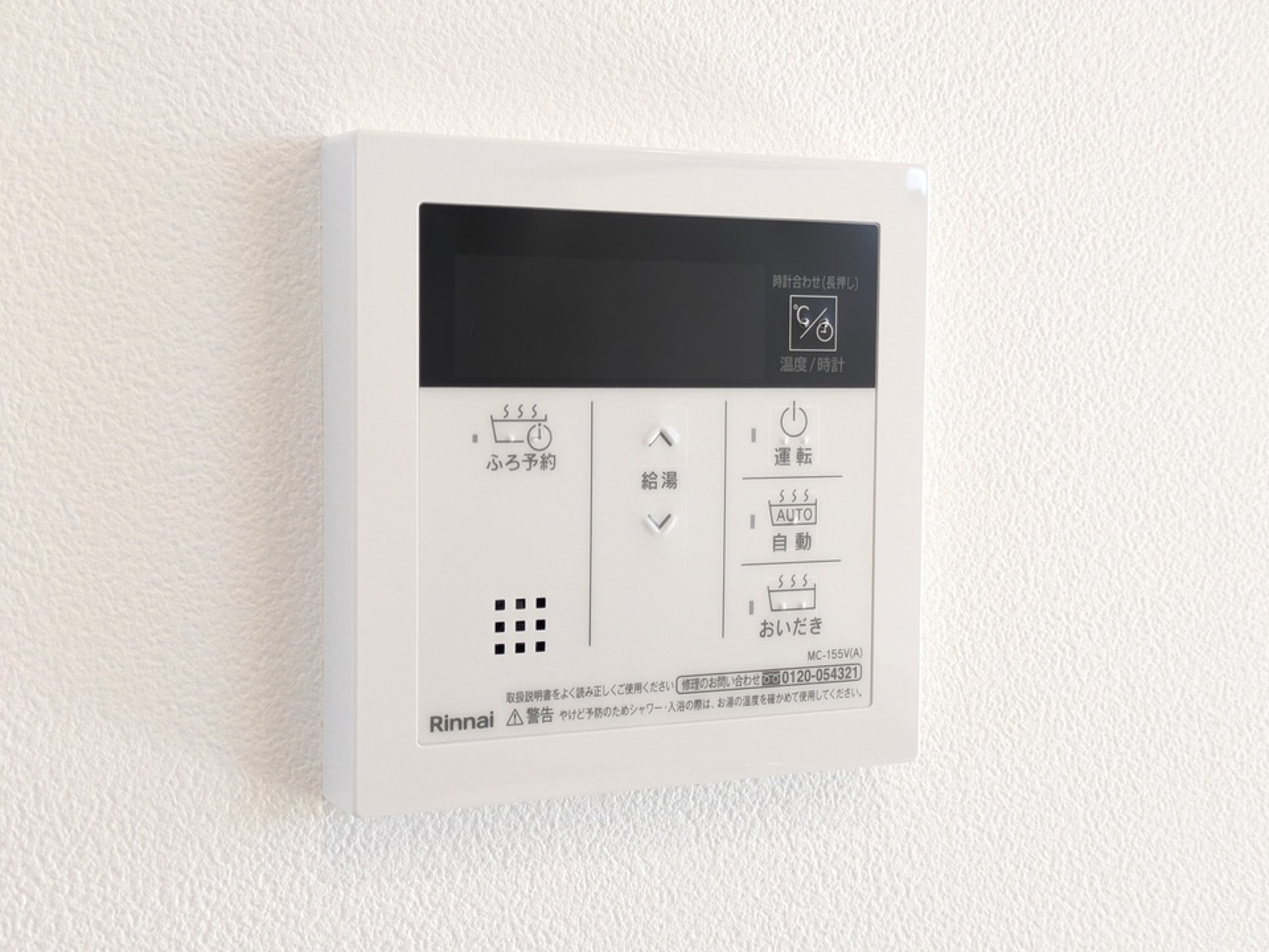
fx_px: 1870
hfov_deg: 37.5
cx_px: 634
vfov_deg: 28.6
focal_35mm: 51
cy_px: 476
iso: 105
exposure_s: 1/100
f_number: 1.89
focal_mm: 5.43
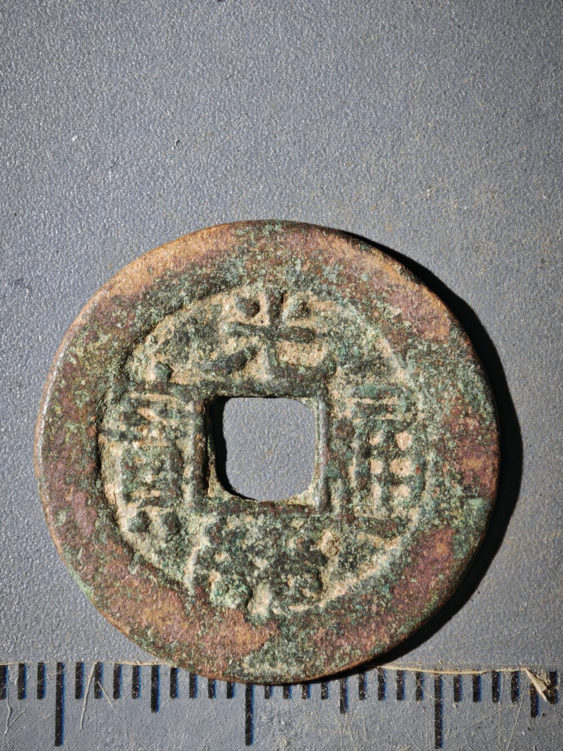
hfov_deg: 15.6
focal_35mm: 95
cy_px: 376
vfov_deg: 20.7
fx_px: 2060
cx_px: 282
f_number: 2
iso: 125
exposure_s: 1/100
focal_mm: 9
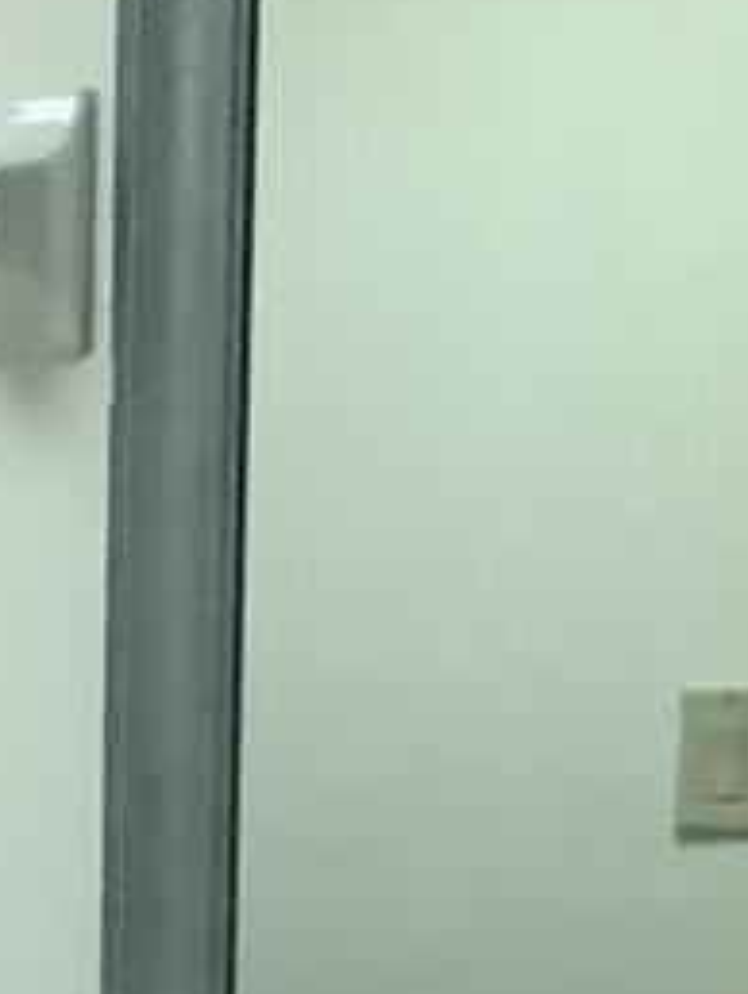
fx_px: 4142
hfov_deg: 10.0
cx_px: -324
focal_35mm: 144
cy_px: 1452
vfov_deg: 13.0
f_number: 2.4
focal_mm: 3.3
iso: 320
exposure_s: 1/40
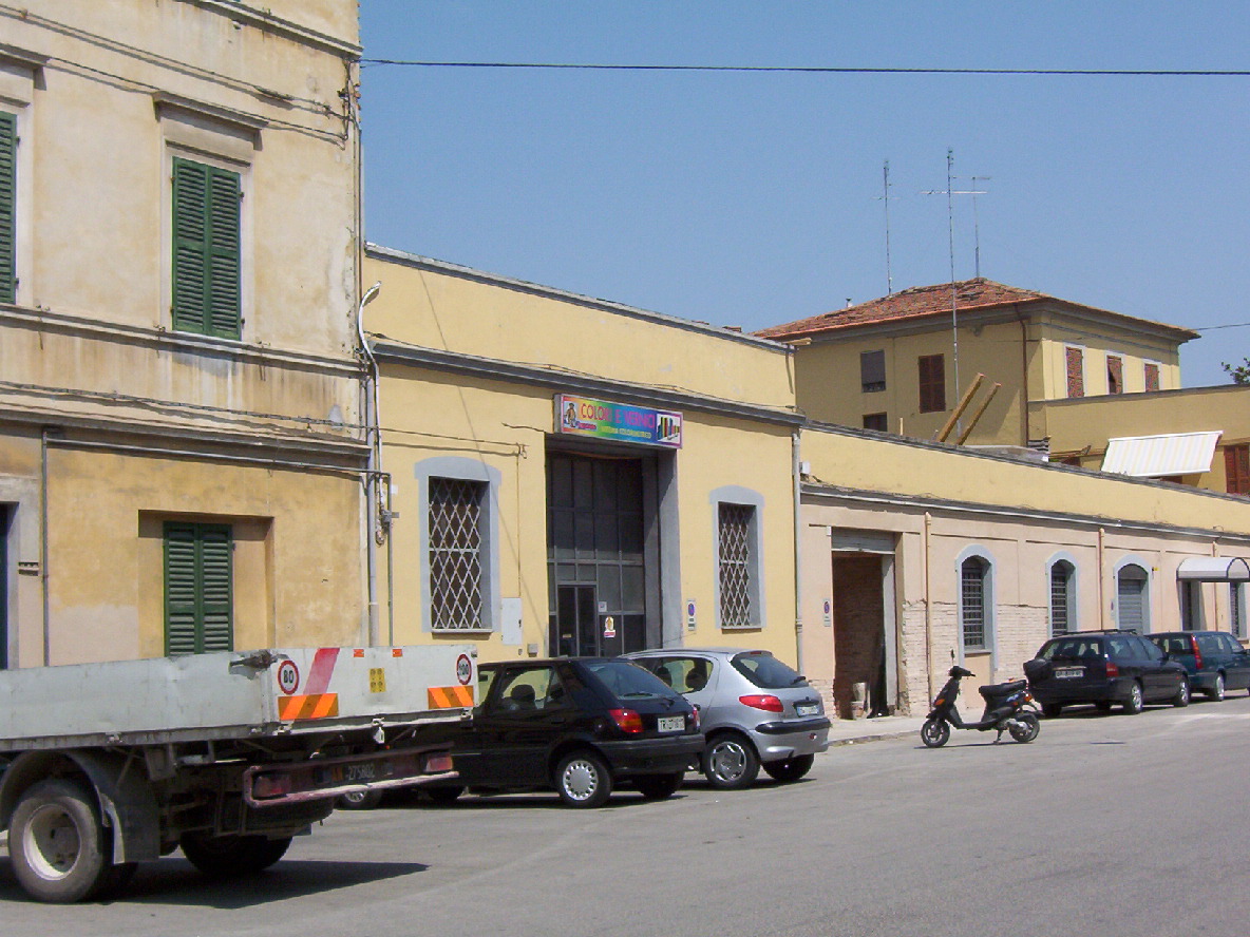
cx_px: 625
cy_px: 468
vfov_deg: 28.6
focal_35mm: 51
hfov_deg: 37.5
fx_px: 1842
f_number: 5.97
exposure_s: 1/947
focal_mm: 7.88
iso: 100
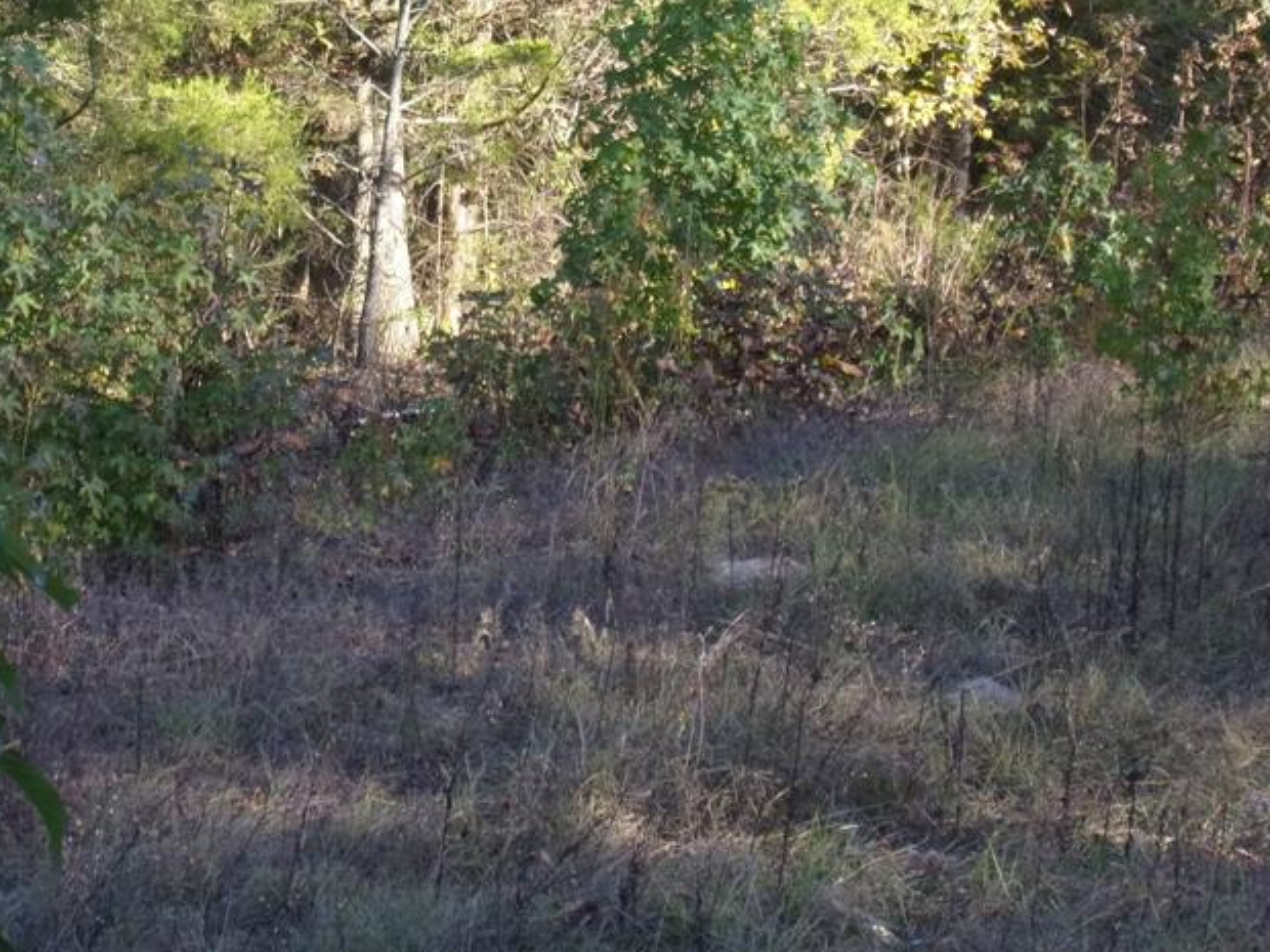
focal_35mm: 76
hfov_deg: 25.3
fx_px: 2788
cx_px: 287
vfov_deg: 19.2
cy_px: 197
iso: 80
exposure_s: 1/85
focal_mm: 8.3
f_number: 4.1
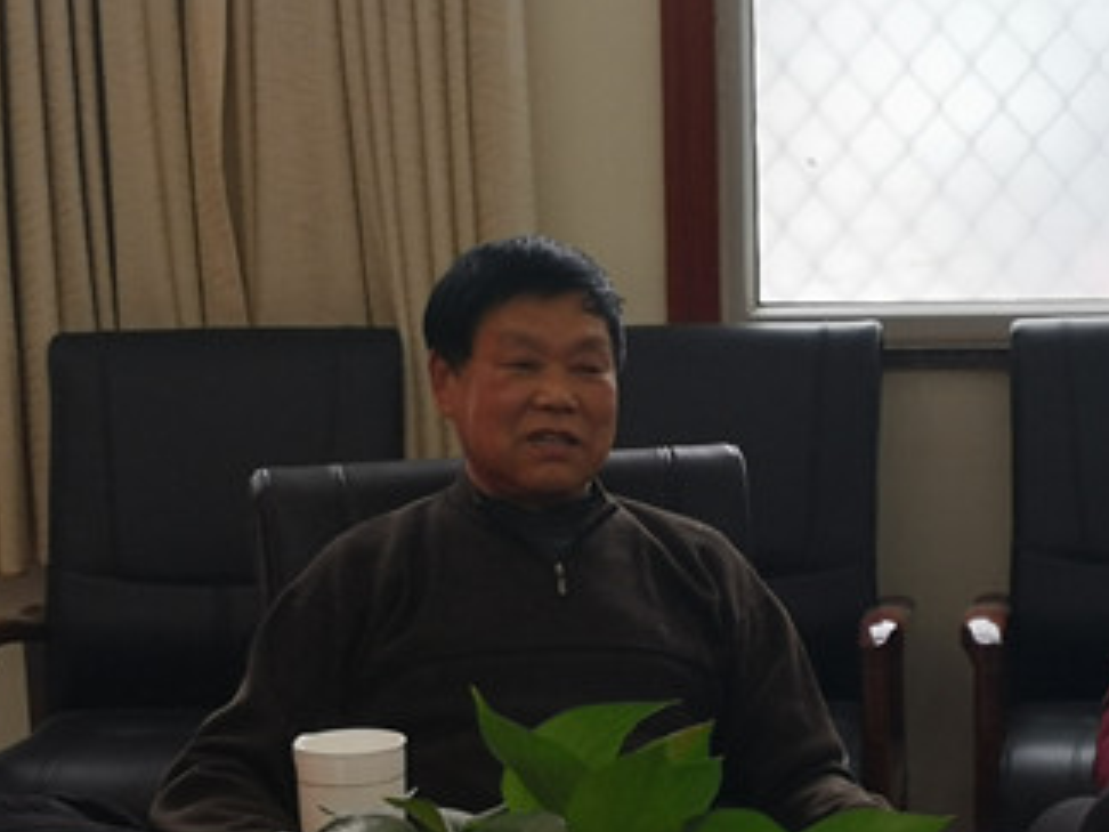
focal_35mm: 100
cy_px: 572
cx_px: 760
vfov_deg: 14.8
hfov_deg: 19.6
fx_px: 3204
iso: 50
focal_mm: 3.95
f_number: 1.6
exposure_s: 1/60
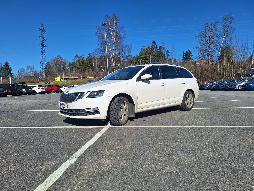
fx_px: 169
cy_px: 96
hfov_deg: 73.9
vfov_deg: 58.9
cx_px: 127
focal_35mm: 23
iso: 40
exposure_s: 1/4587
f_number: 1.8
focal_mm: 5.54
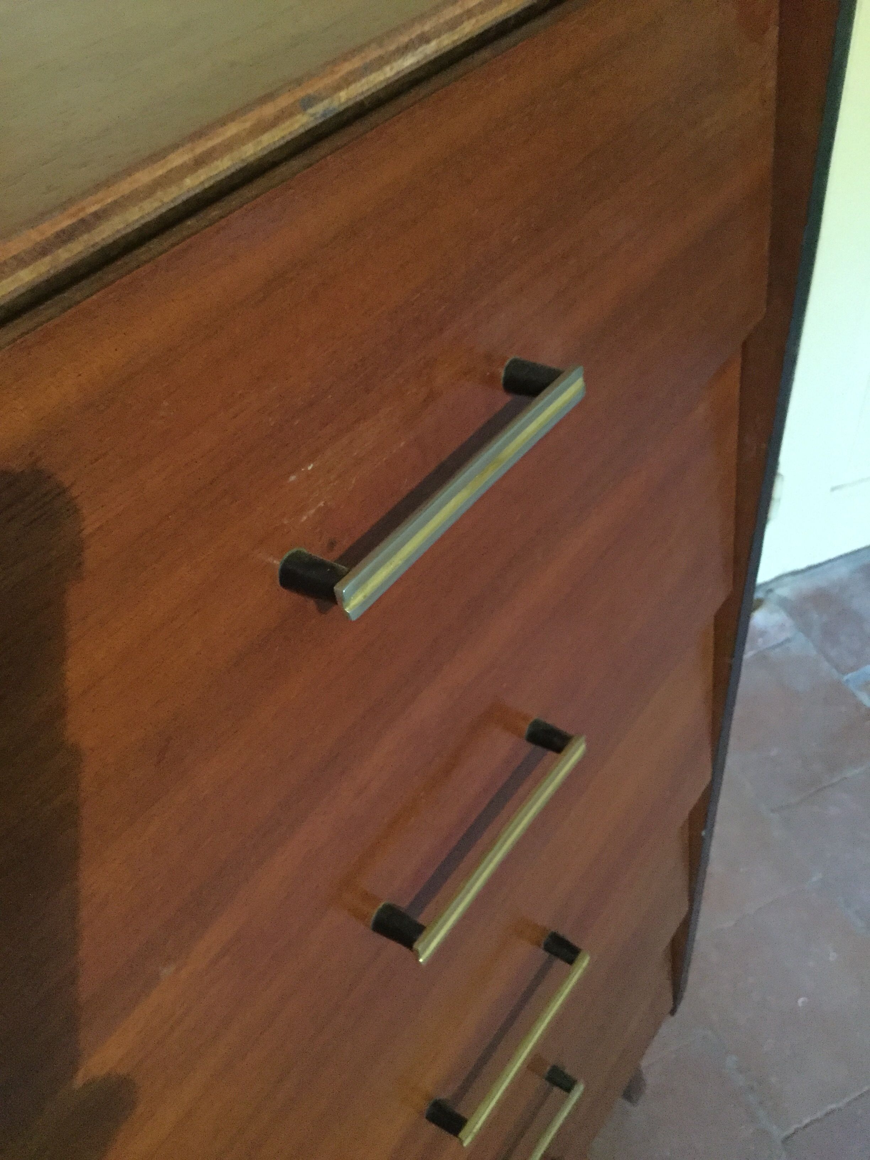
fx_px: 1039
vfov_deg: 58.4
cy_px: 580
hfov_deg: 45.4
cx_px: 435
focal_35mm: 31
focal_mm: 3.3
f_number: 2.4
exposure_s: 1/17
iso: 640
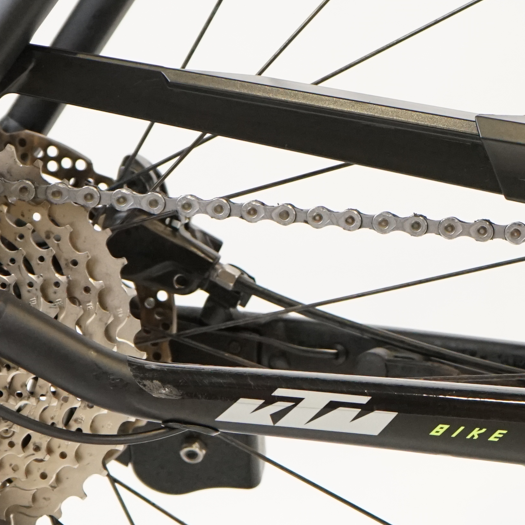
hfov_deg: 10.6
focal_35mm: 162
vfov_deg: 10.8
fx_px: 2780
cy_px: 344
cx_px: 675
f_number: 5.6
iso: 2500
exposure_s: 1/200
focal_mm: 52
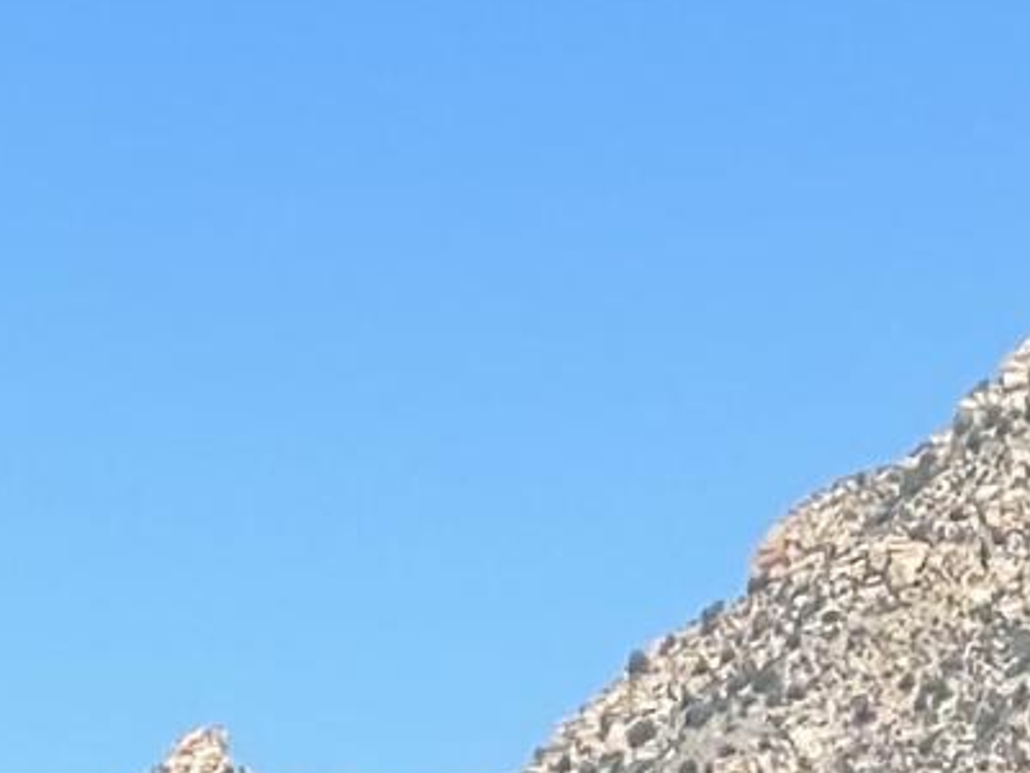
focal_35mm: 389
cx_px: -311
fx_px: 11578
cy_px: 1269
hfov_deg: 5.1
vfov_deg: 3.8
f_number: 2
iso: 25
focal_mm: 6
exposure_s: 1/1142
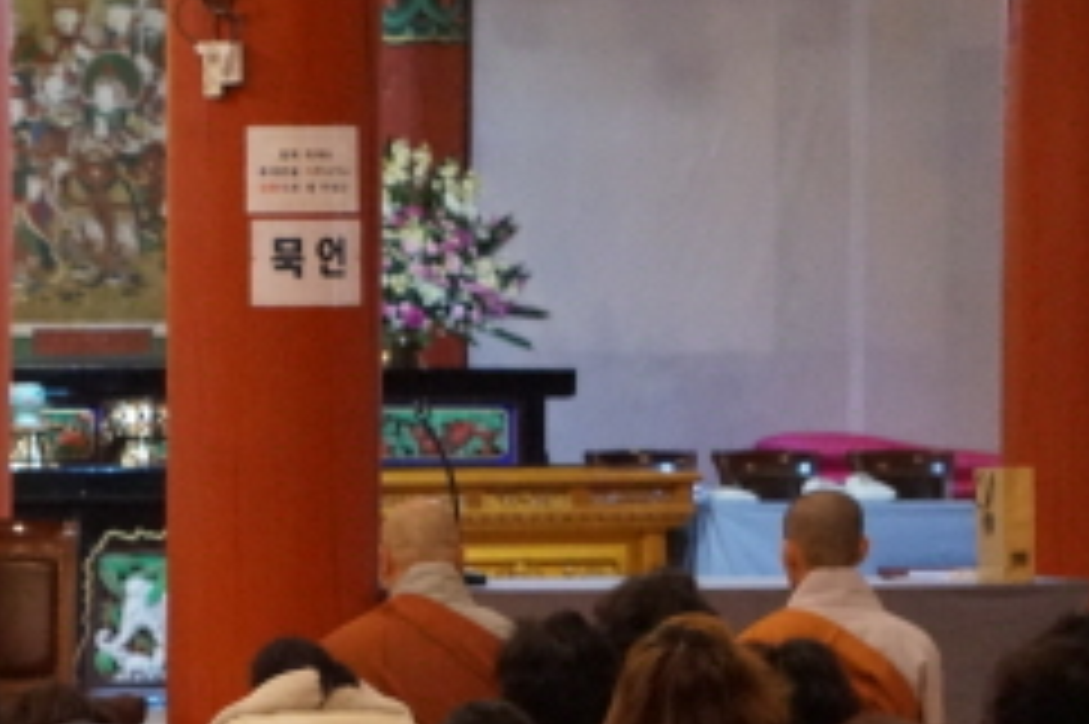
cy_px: 594
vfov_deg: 5.4
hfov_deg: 8.0
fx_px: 7725
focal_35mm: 256
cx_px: -270
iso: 3200
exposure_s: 1/80
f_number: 4.5
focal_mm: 55
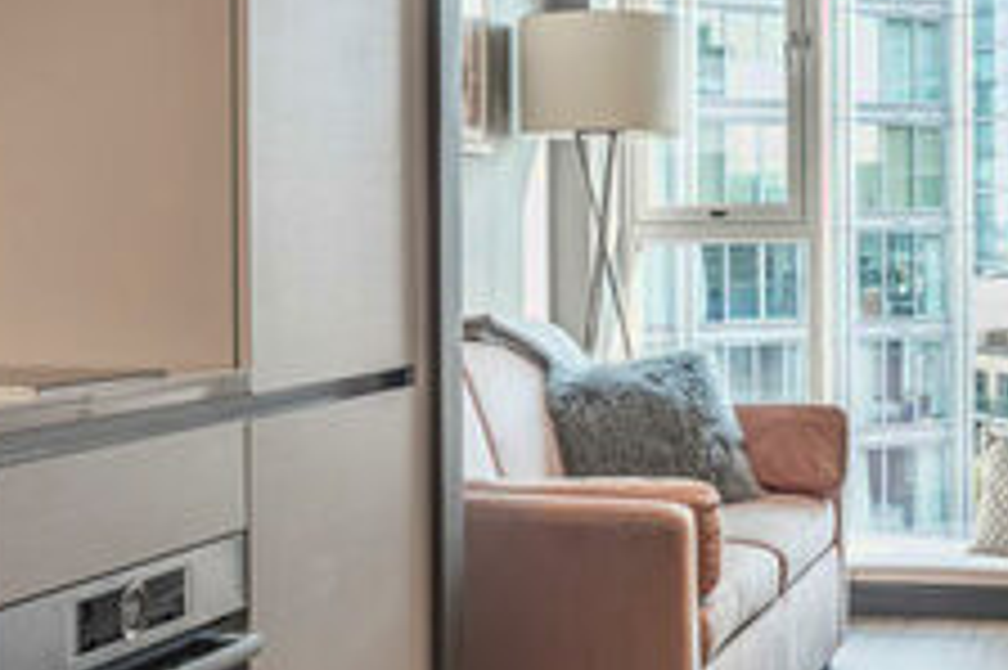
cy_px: 220
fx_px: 2098
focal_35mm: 75
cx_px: 644
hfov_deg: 26.9
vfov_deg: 18.1
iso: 64
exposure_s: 1/10
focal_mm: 24
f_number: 8
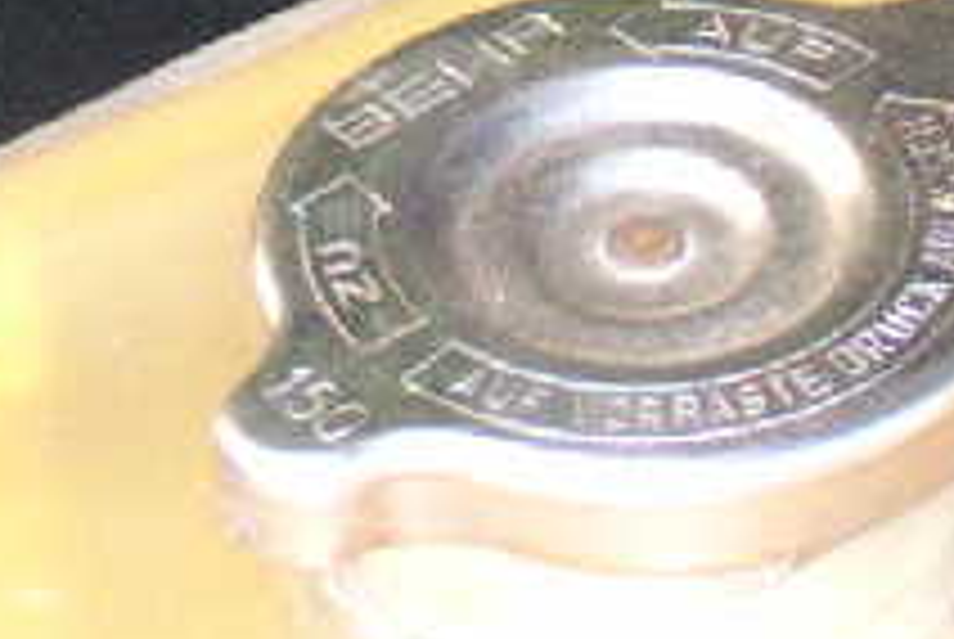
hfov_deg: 5.9
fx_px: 9235
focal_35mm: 348
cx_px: -320
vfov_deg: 3.9
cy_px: -346
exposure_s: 1/60
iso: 400
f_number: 4.8
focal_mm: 16.8
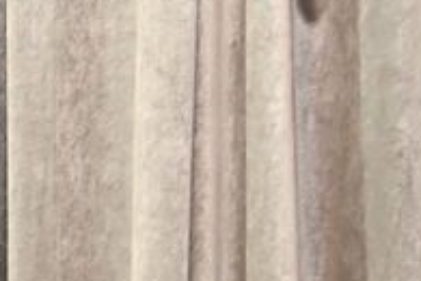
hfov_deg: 5.5
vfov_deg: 3.9
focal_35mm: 344
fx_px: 4023
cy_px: 906
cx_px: -1006
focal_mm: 48
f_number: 6.3
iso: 1250
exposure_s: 1/160
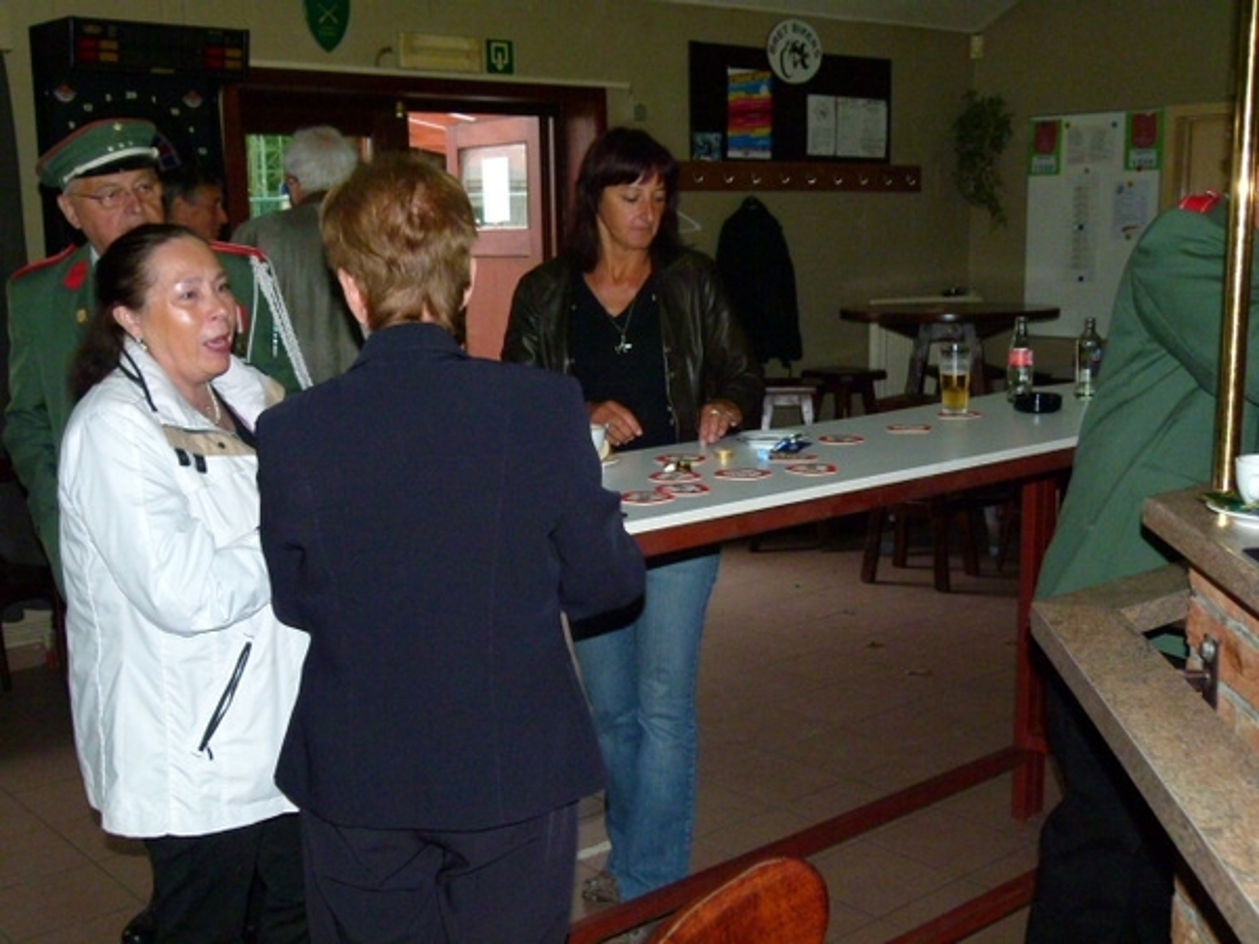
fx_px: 1418
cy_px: 472
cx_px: 630
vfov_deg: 36.8
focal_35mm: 39
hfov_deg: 47.9
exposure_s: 1/250
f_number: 3.1
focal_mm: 7.1
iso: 400
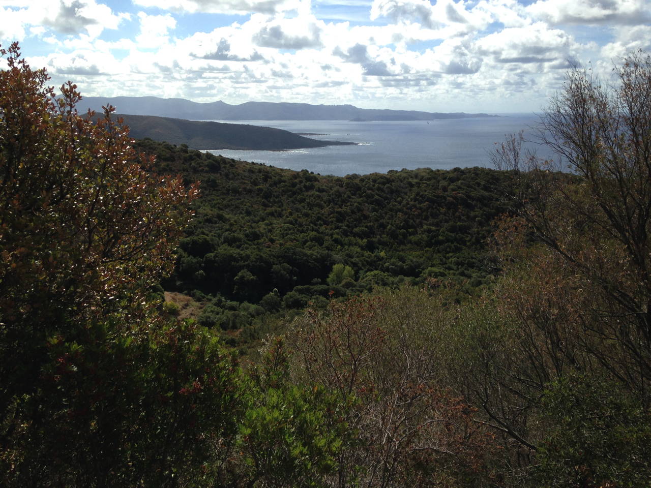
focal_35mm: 33
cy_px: 244
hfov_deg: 55.4
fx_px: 621
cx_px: 326
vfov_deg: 42.9
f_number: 2.4
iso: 50
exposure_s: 1/1748
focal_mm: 4.12
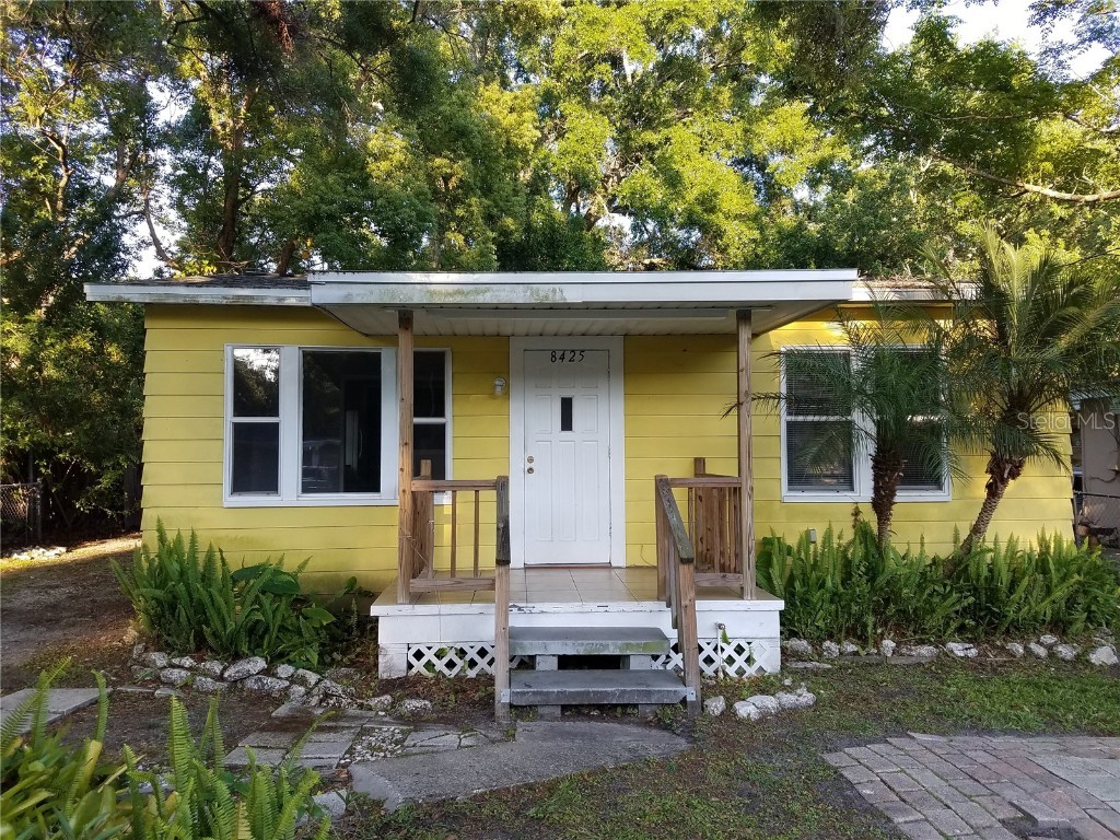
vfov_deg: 53.1
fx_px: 841
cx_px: 560
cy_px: 420
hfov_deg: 67.3
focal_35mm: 26
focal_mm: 4.2
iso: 40
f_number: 1.7
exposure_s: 1/175
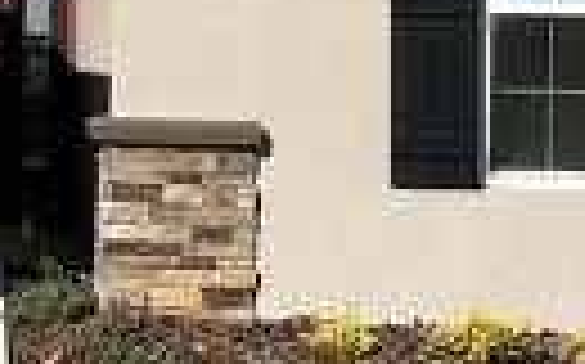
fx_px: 1864
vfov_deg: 11.1
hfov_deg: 16.6
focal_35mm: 117
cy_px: 4
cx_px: -230
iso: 50
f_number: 2.2
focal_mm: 2.22
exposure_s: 1/4464
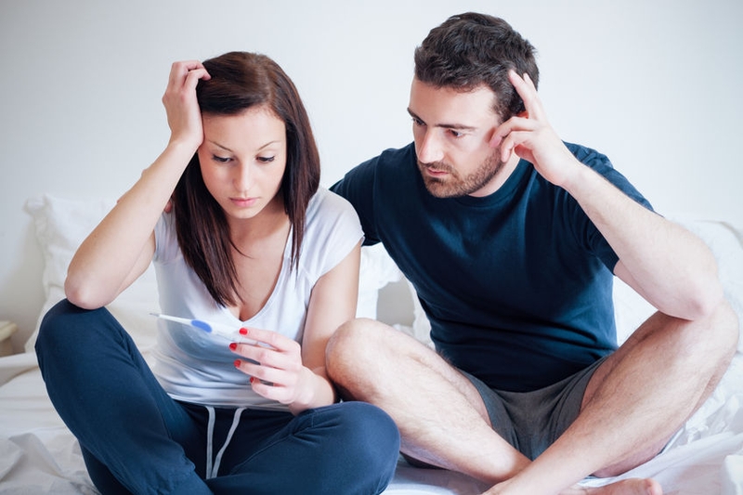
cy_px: 248
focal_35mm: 53
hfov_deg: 37.5
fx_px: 1094
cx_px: 372
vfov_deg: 25.5
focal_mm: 35
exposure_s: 1/45
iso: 200
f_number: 2.8
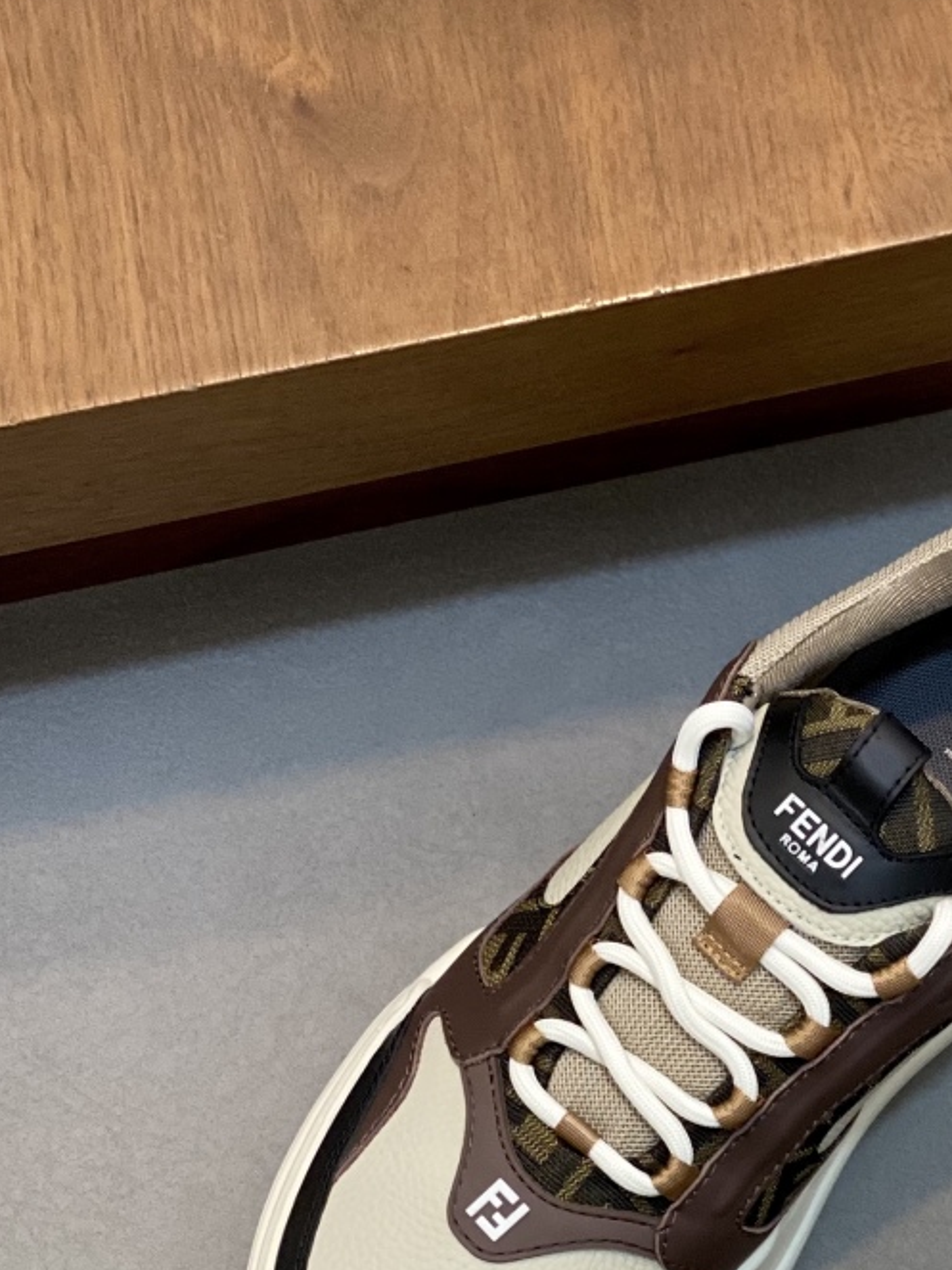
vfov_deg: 17.2
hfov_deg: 13.0
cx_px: 919
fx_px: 4145
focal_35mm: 113
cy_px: 1105
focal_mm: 6
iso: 100
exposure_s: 1/100
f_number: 2
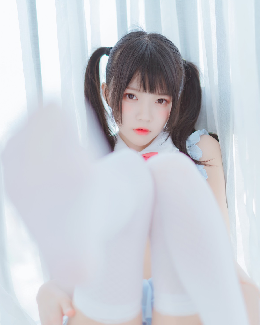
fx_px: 548
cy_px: 191
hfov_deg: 26.7
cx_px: 129
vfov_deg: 32.9
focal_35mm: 57
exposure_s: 1/250
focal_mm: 50
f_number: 1.4
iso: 100
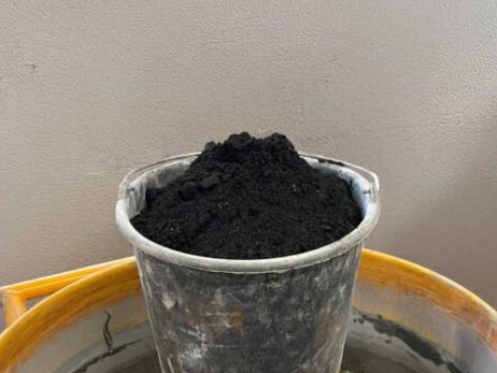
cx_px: 261
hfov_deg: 42.0
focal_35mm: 45
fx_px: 646
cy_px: 384
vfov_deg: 29.8
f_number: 1.6
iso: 100
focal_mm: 4.2
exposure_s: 1/50
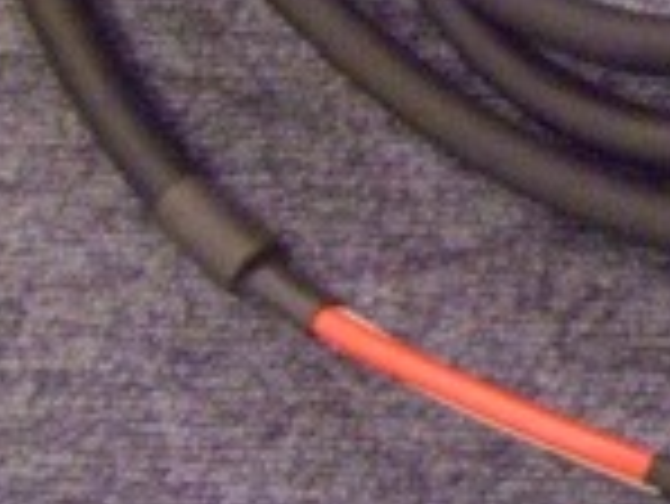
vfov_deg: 8.9
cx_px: 1430
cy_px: -266
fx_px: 3157
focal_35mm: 163
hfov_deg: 10.8
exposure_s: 1/40
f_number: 2.8
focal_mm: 7.9
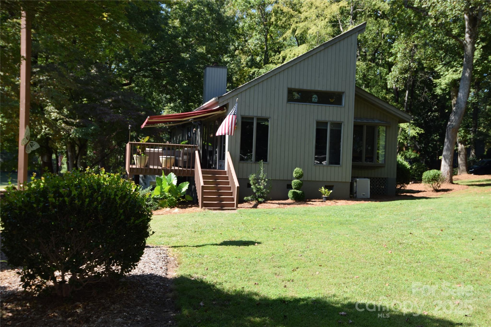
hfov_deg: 53.1
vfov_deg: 36.9
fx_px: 491
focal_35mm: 36
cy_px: 164
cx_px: 246
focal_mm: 24
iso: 100
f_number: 6.3
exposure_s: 1/160
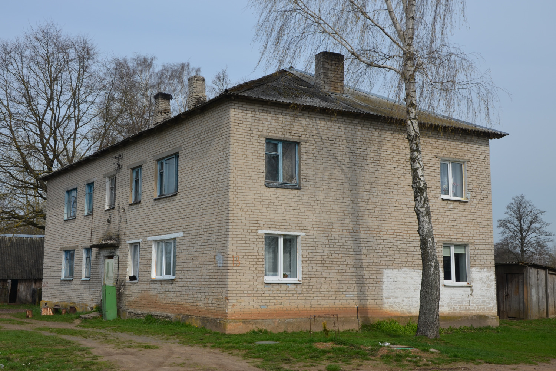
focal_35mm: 42
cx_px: 278
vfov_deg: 31.9
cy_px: 186
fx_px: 649
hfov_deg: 46.4
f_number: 9
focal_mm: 28
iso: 100
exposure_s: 1/320
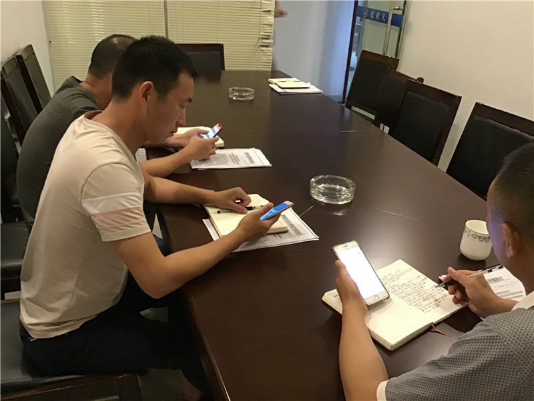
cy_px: 200
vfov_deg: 45.4
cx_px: 267
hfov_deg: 58.4
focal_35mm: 31
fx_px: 478
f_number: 2.4
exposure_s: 1/17
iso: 640
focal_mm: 3.3
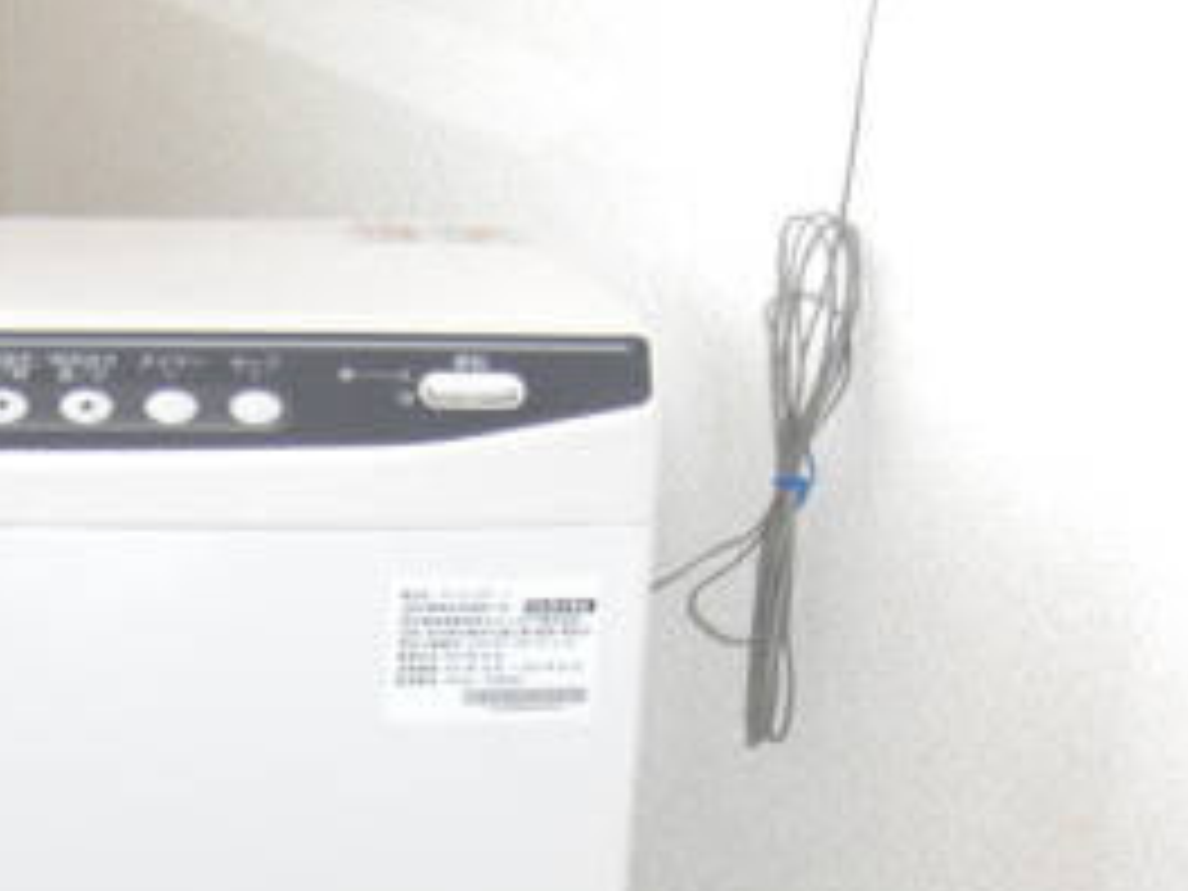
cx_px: 86
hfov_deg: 20.8
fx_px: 3157
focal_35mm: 92
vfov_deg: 15.5
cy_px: 1030
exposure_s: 1/125
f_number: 2.8
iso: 80
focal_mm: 7.9
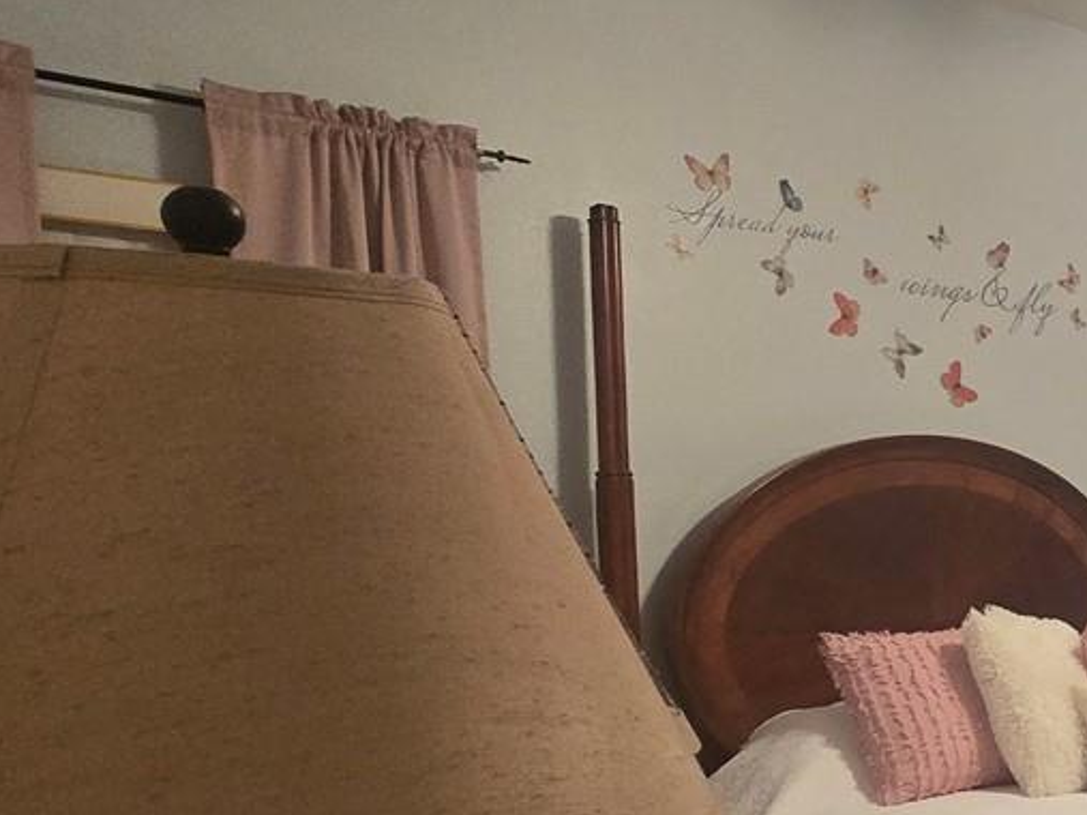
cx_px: 1372
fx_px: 1287
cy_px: 631
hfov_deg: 34.3
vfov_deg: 34.2
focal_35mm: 41
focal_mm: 2.2
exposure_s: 1/60
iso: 640
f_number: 2.2
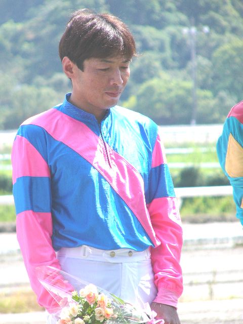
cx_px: 122
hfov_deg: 4.2
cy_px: 162
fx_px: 3313
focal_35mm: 354
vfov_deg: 5.6
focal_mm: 58.9
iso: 50
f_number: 5.6
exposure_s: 1/500
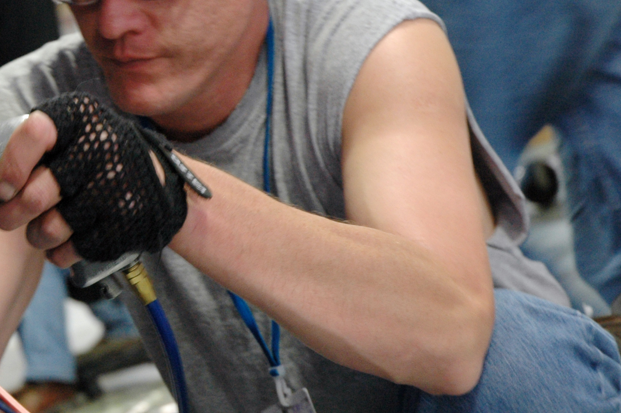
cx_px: 85
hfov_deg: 12.5
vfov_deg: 8.4
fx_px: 2826
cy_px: 155
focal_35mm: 164
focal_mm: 55
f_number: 4.5
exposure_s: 1/15
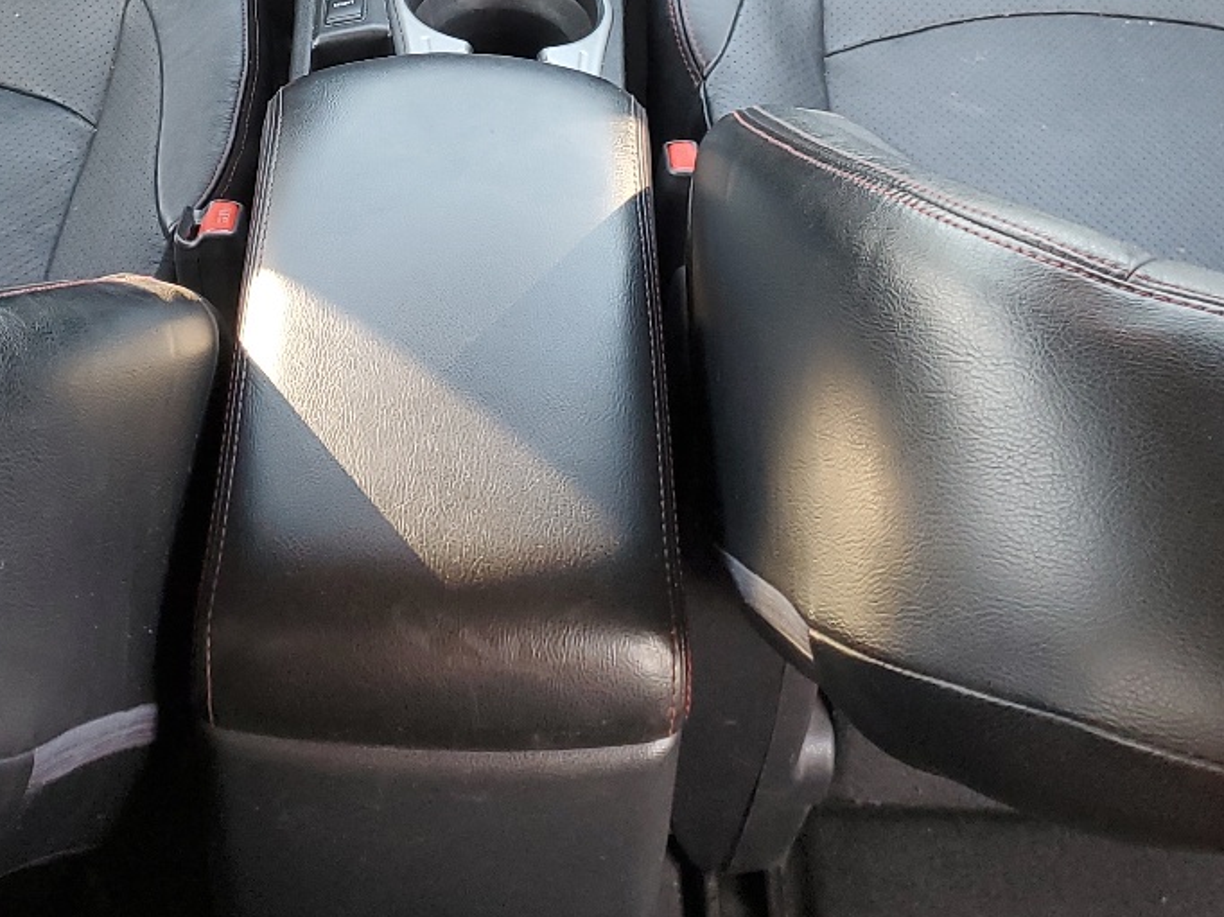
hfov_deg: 31.6
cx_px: 459
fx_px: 2156
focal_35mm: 61
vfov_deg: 22.8
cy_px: -59
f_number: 1.5
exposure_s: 1/120
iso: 84
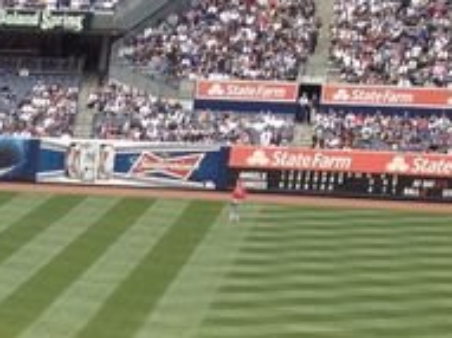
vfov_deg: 7.4
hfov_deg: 9.4
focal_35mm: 188
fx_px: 2453
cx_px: -632
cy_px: 832
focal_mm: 4.28
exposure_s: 1/415
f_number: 2.4
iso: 50
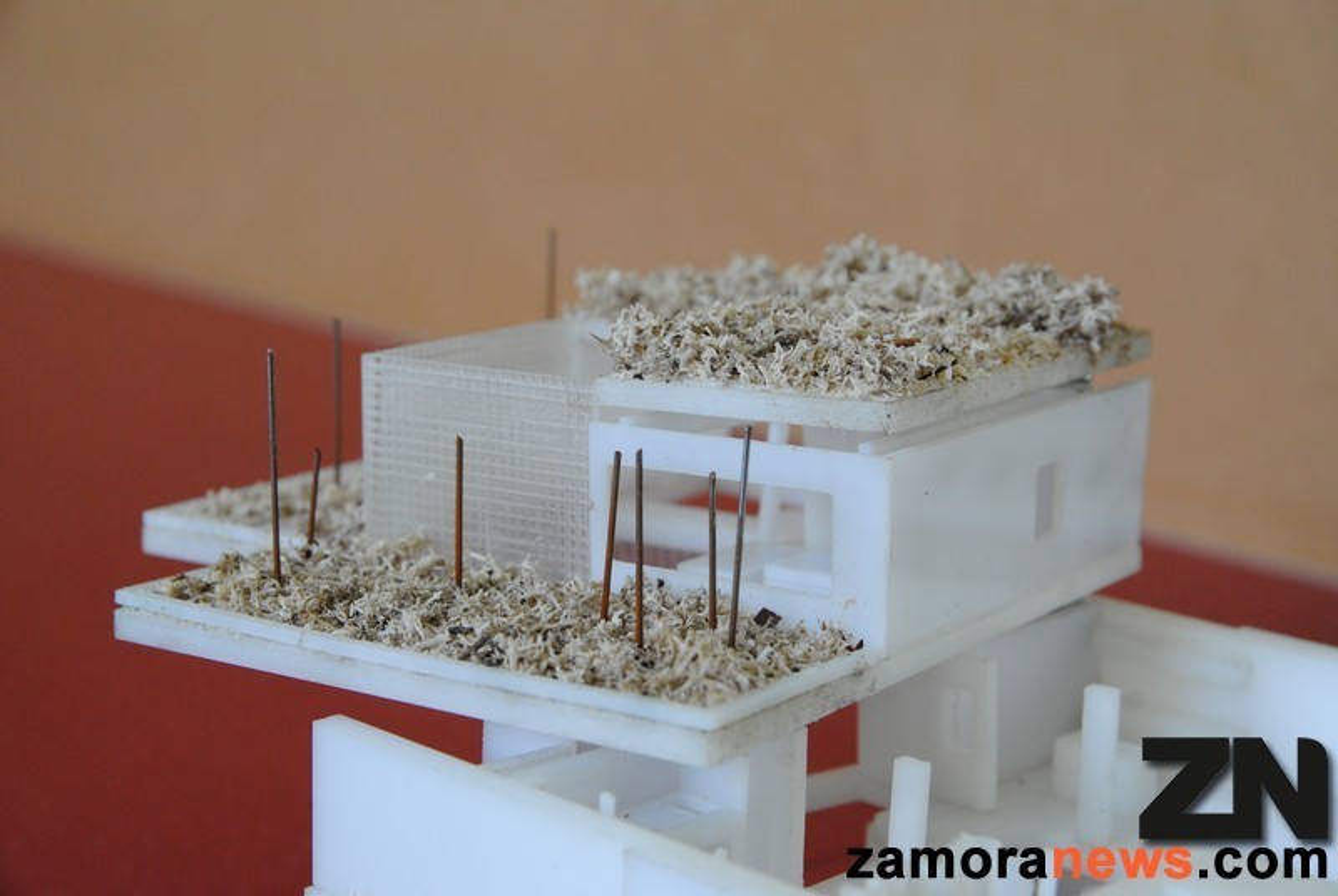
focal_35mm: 75
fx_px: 2792
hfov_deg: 27.0
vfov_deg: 18.2
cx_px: 669
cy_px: 448
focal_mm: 50
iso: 800
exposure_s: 1/125
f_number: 5.6
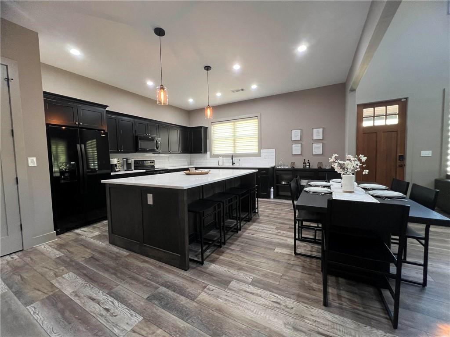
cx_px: 225
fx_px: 169
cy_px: 168
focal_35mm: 13
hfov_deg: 106.2
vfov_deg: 89.9
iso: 200
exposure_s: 1/60
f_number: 1.8
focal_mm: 1.57
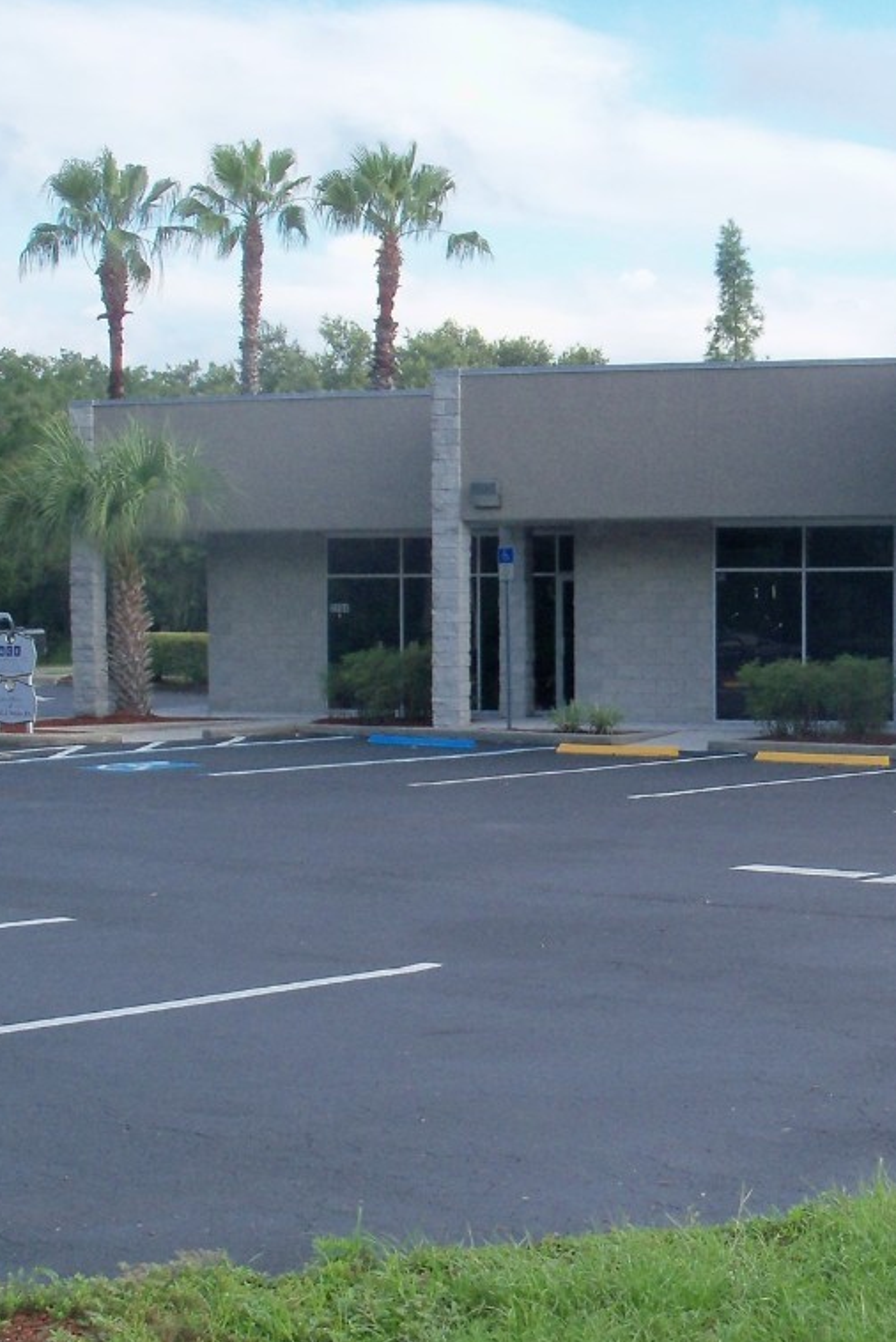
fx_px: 2462
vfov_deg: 30.5
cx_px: 838
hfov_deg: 20.2
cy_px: 666
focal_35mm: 66
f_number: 3.2
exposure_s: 1/250
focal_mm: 8.3
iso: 160
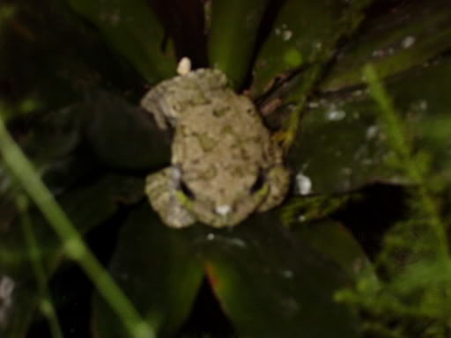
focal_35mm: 105
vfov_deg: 14.1
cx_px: 226
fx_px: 1368
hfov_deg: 18.7
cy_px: 169
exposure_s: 1/60
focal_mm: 17.4
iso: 200
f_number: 4.9
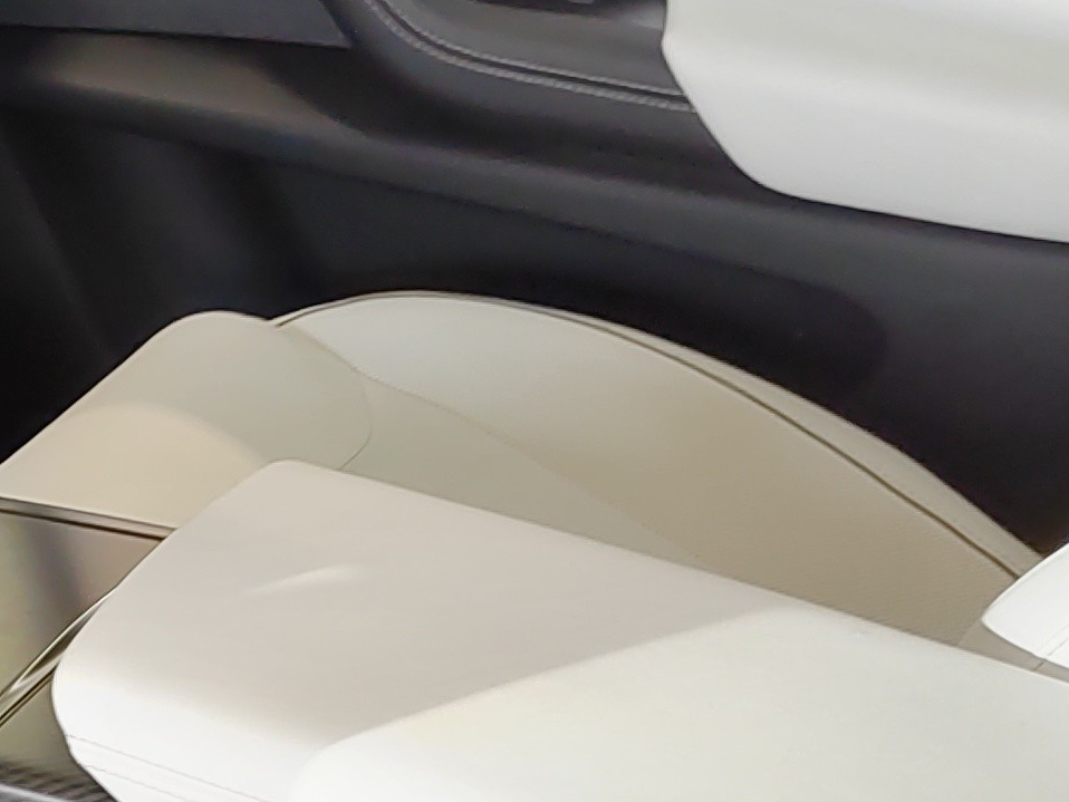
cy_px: 490
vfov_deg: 13.5
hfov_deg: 15.5
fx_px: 3398
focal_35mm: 110
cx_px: -836
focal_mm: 5.52
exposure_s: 1/100
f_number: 1.9
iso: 978
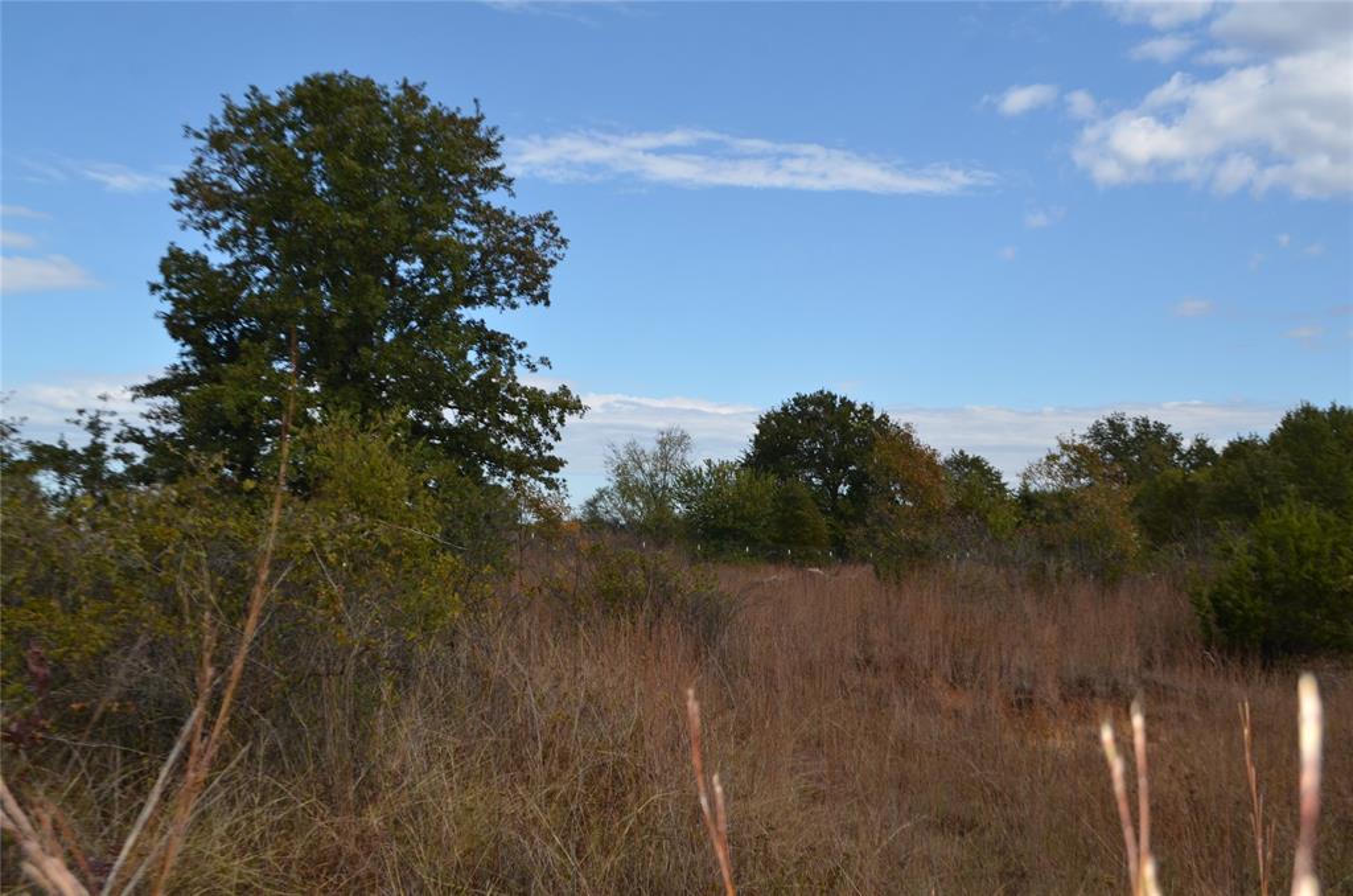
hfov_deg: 53.2
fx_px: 1350
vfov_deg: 36.7
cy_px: 448
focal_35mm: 36
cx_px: 676
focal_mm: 24
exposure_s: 1/250
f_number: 5.6
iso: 100
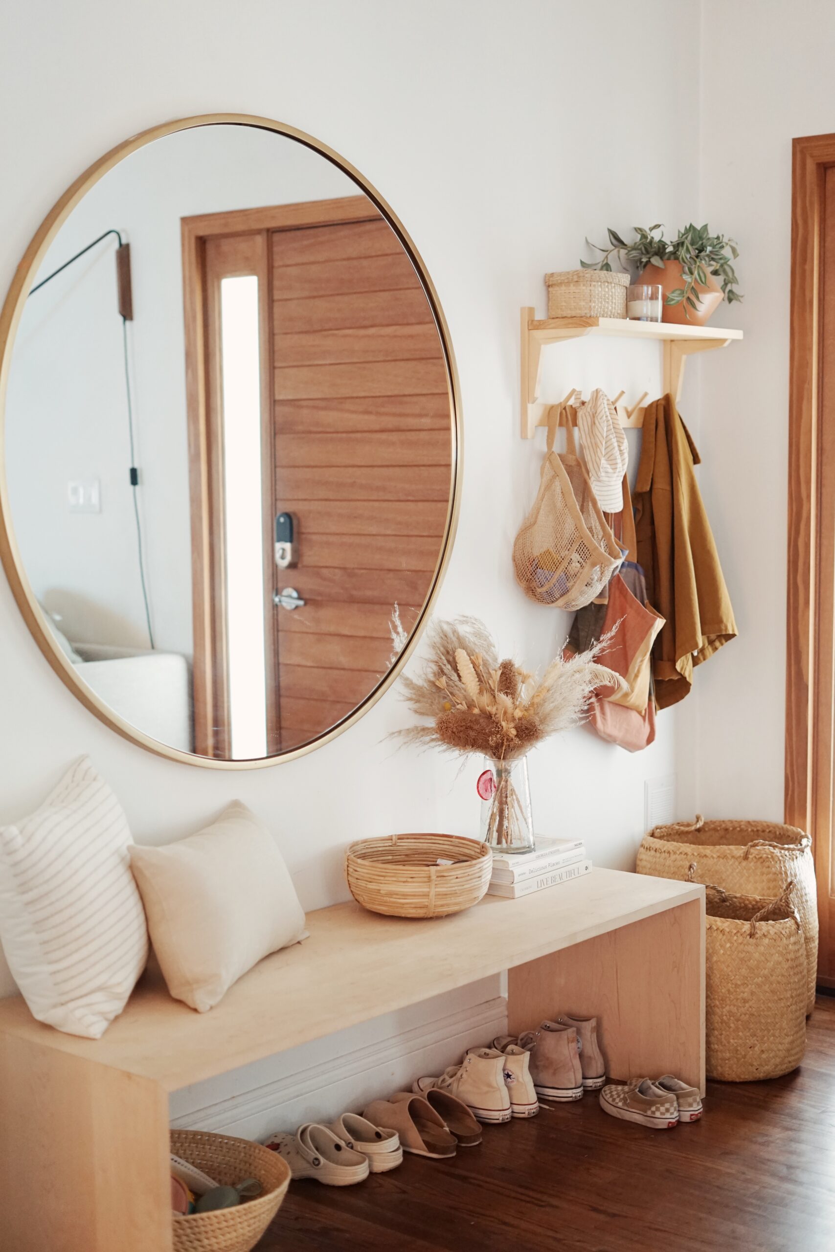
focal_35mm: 50
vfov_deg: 39.6
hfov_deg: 27.0
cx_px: 418
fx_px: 1739
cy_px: 626
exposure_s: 1/25
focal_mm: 50
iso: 1600
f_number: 2.2
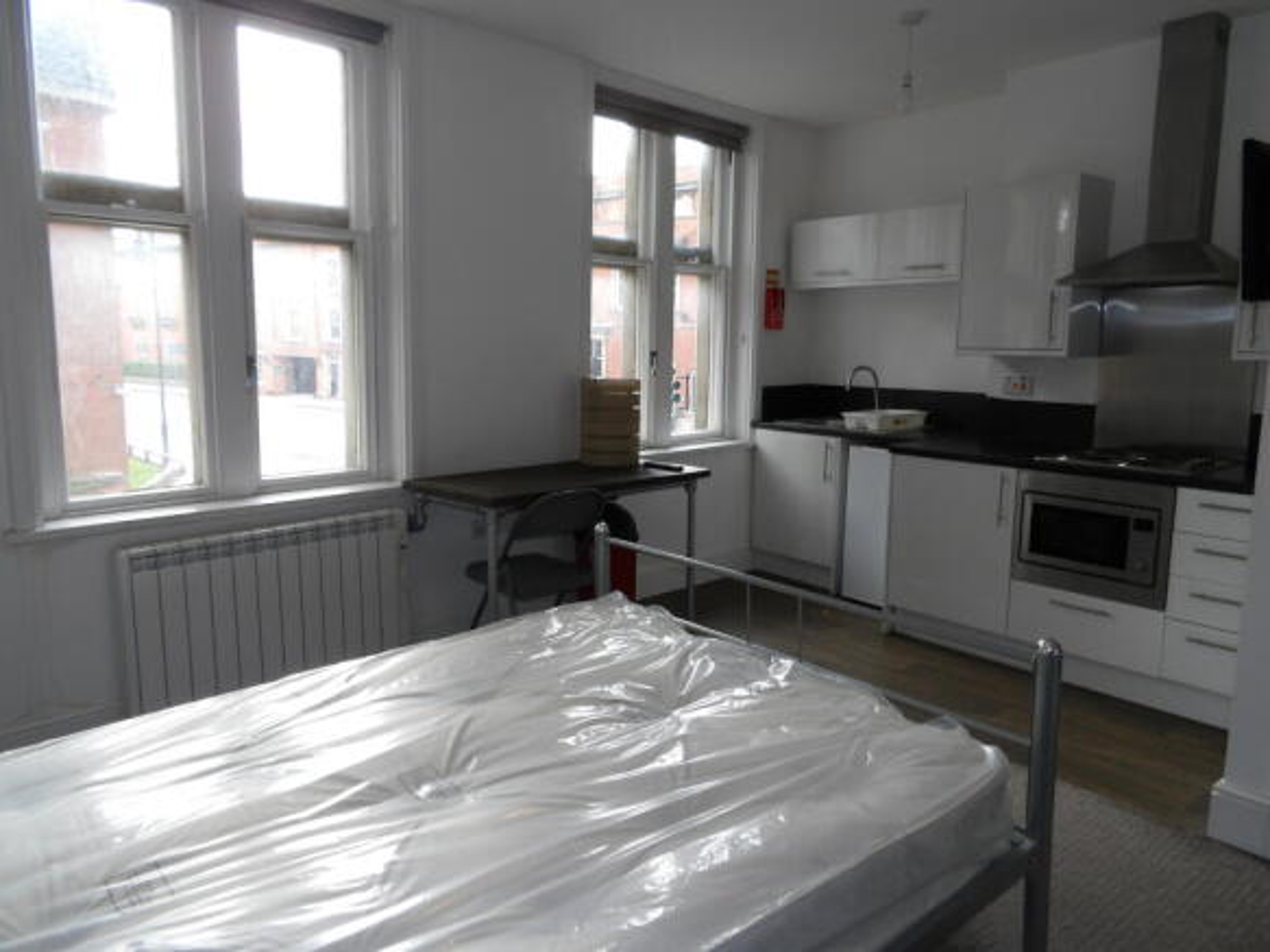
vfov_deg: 56.8
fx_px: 880
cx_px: 635
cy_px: 476
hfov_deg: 71.6
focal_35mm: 24
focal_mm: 4.3
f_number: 3.1
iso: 100
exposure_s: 1/40
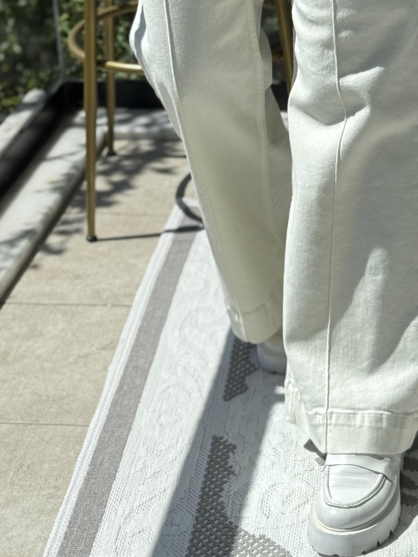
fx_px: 1594
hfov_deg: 14.9
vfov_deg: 19.6
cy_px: 114
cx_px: 310
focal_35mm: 99
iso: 64
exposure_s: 1/2208
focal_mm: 6.76
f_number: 1.78
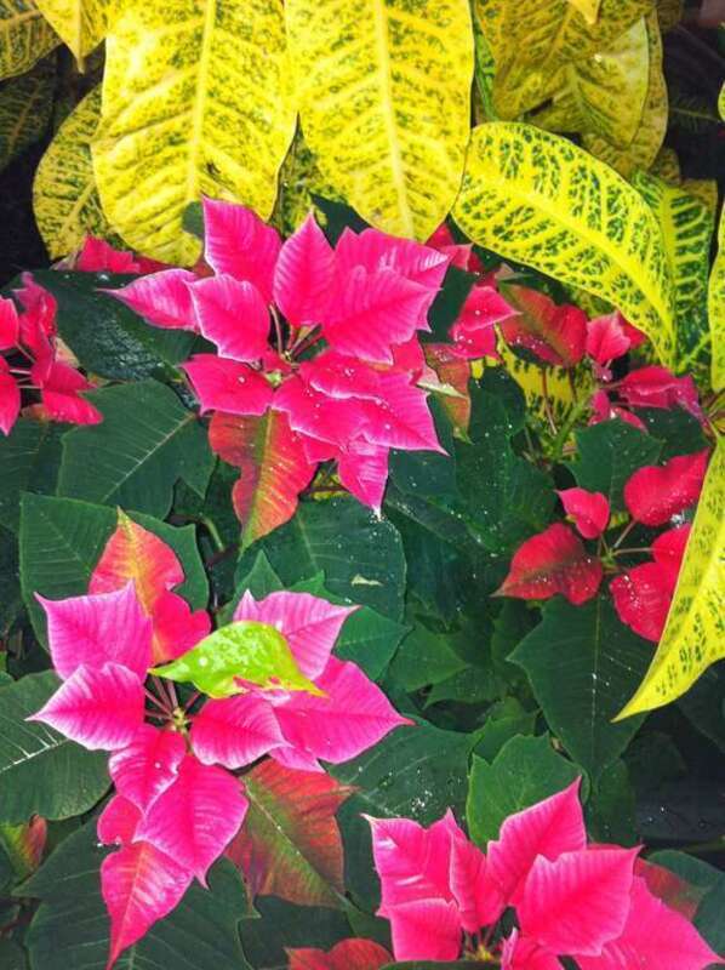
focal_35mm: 35
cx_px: 362
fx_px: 979
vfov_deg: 52.7
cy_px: 485
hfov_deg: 40.6
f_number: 2.8
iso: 160
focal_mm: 3.85
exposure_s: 1/15
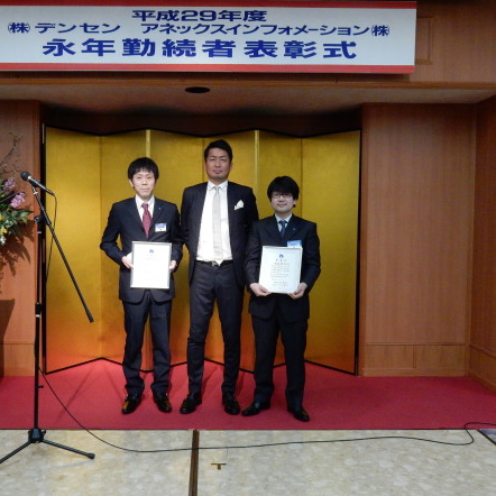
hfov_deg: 46.0
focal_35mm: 36
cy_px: 245
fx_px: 584
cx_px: 218
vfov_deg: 46.0
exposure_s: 1/15
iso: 200
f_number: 4
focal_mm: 5.4
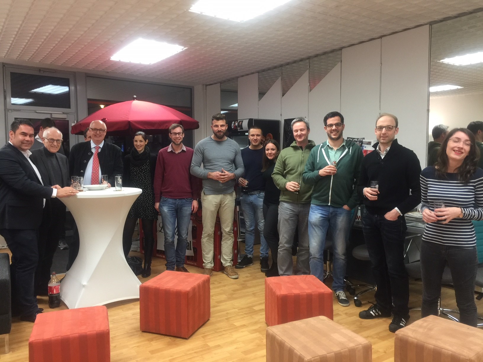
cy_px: 181
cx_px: 242
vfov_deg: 48.2
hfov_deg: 61.7
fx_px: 405
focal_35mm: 29
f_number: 2.2
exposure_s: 1/33
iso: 64
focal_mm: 4.15
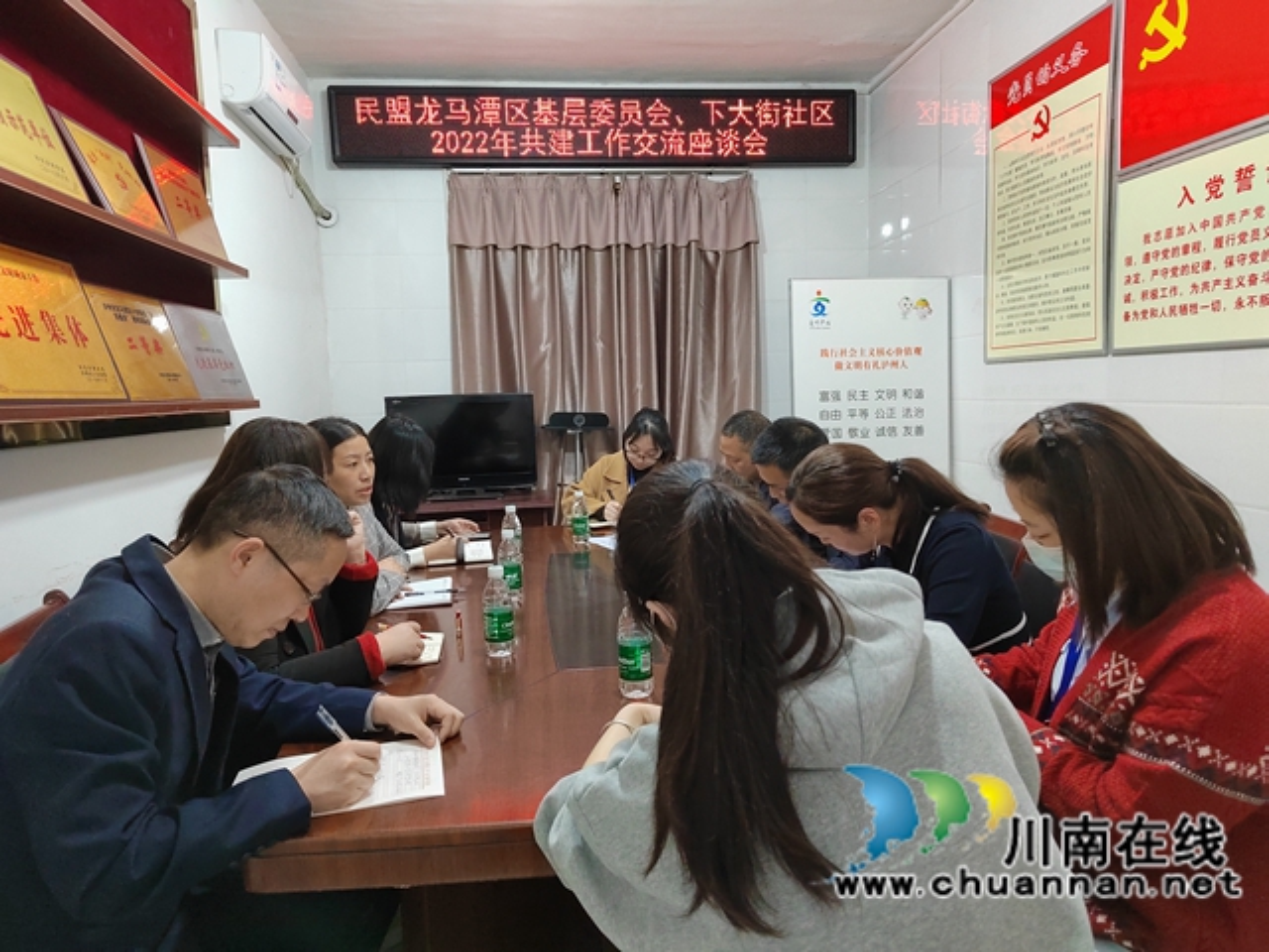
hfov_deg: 73.9
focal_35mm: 23
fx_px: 843
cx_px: 634
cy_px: 476
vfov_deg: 58.9
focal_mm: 5.52
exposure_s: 1/50
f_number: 1.9
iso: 1797
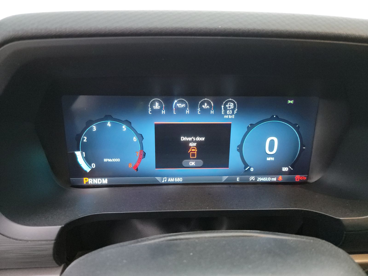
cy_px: 138
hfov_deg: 71.6
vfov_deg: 56.8
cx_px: 184
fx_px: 255
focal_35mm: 24
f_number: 1.8
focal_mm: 6.7
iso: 2107
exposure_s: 1/59
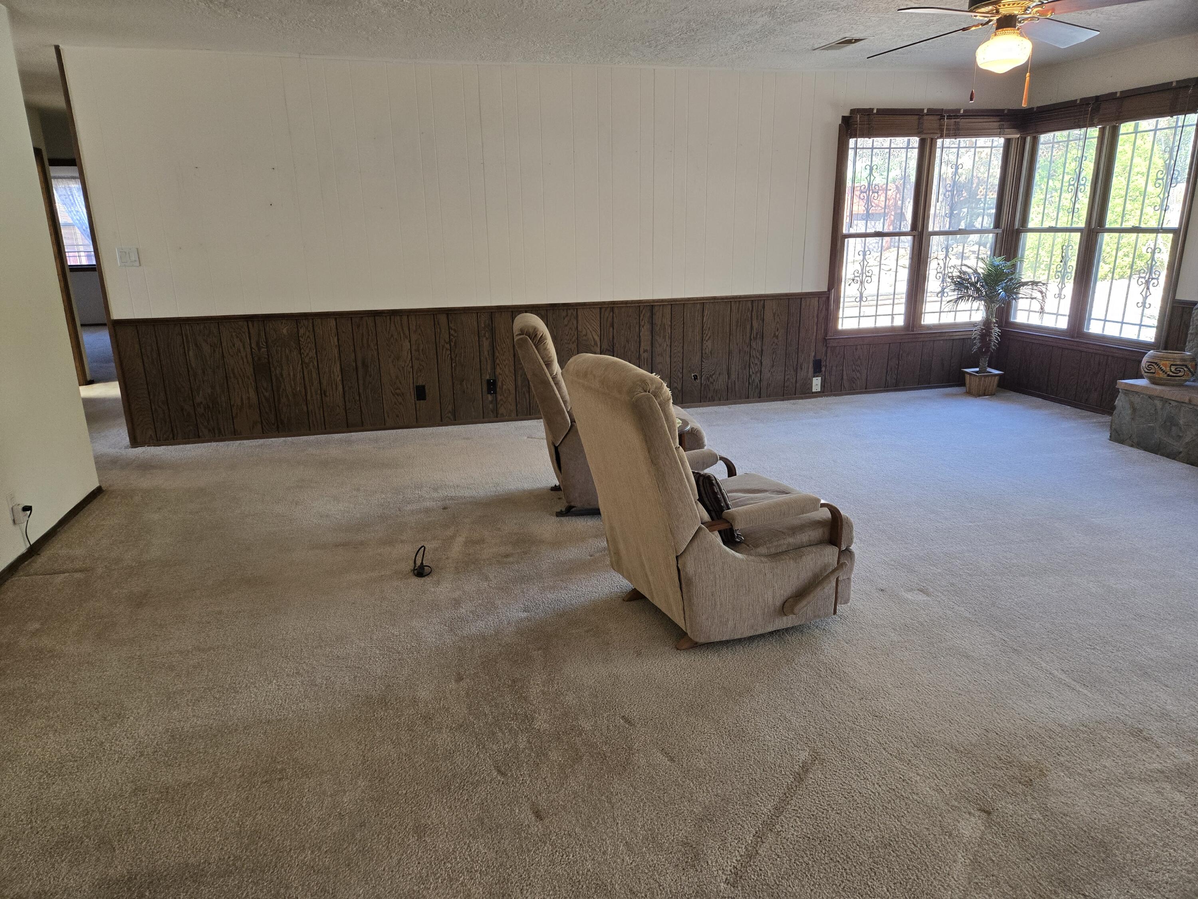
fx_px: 796
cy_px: 450
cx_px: 599
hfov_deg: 73.9
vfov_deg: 58.9
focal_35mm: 23
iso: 250
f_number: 1.8
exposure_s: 1/120
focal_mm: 5.4
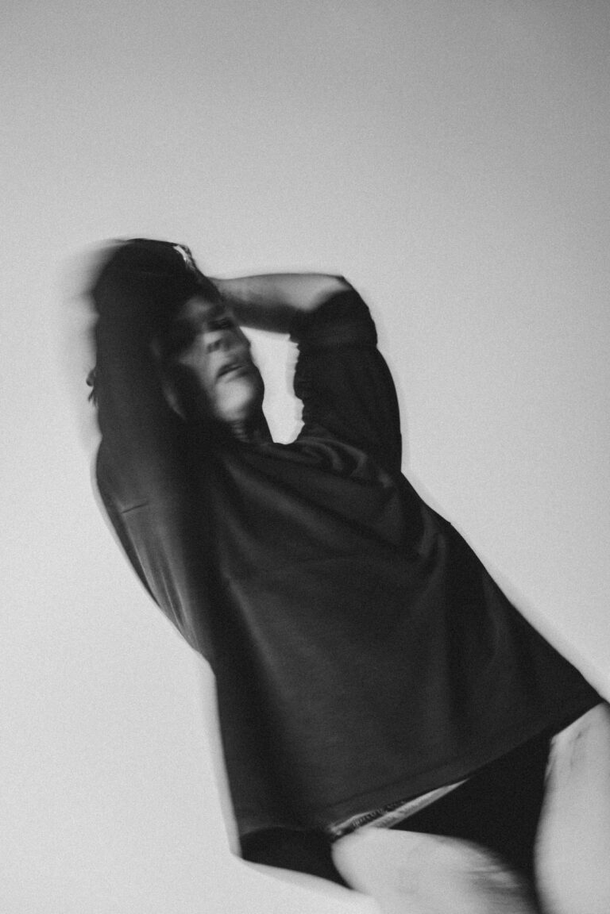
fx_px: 2135
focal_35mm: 84
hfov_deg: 16.3
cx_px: 305
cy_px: 457
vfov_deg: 24.2
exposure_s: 1/8
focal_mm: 56
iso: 125
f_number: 2.2
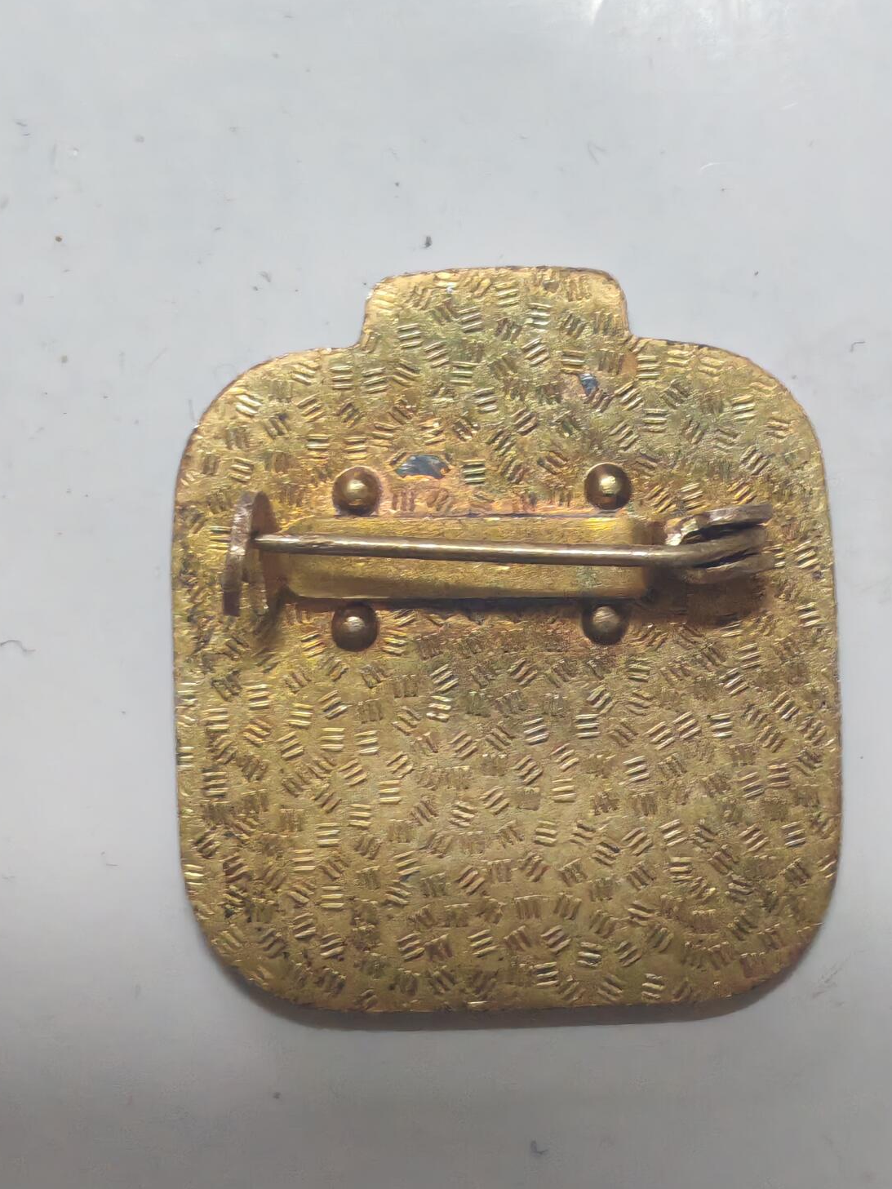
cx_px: 539
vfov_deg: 23.3
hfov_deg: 17.6
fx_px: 2886
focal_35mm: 84
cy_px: 664
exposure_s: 1/33
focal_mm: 5.52
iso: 1000
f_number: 1.95
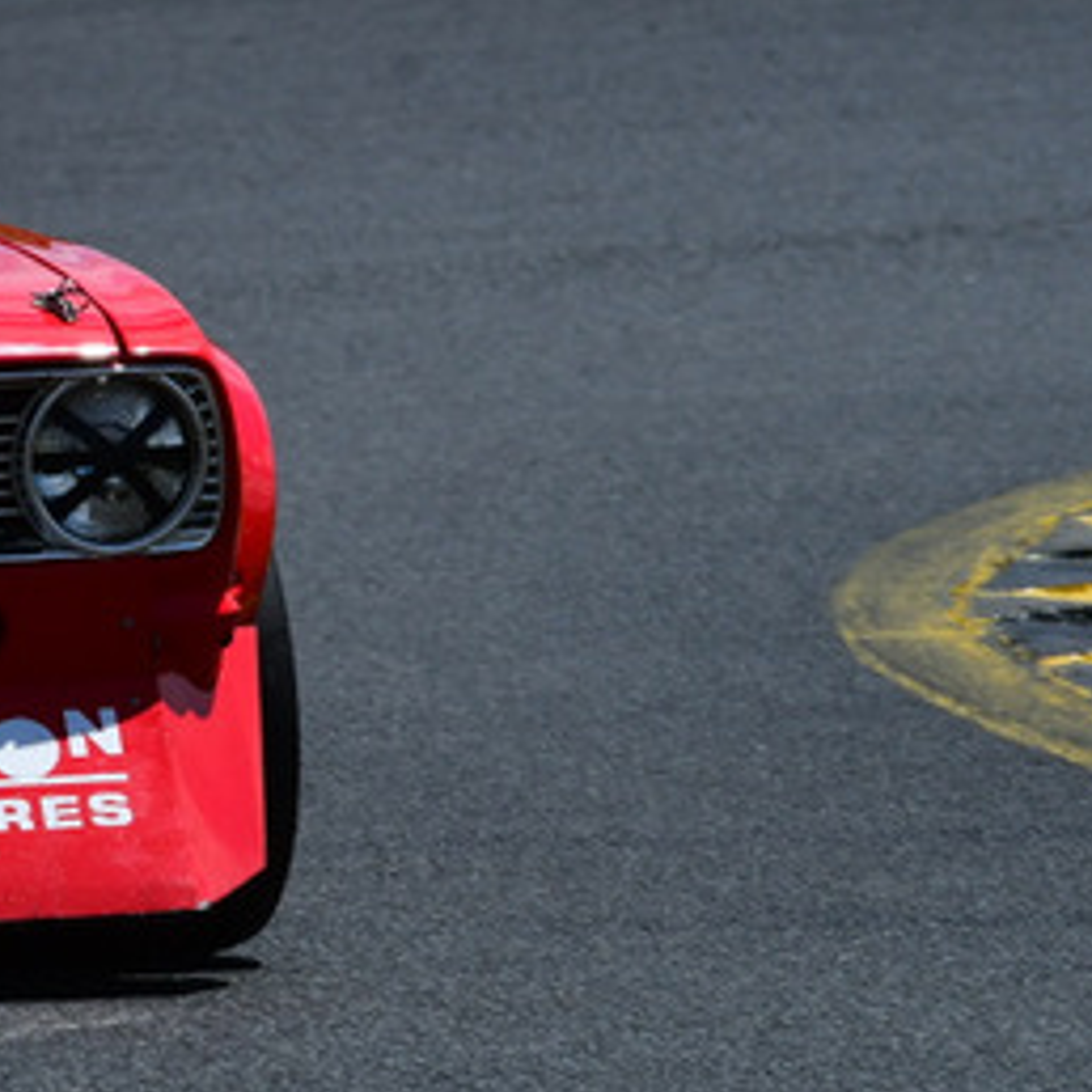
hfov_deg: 1.3
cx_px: -474
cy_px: 135
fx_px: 46612
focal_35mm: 1306
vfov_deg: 1.3
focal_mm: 330
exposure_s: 1/640
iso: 320
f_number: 13
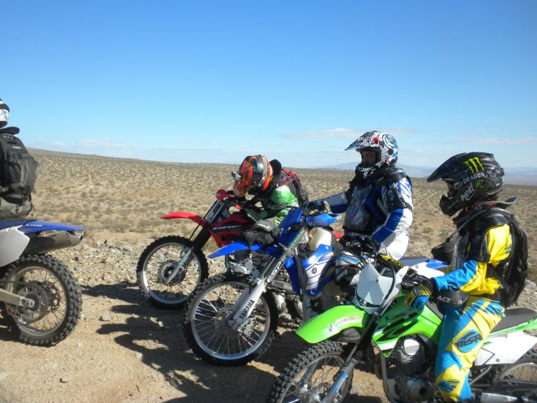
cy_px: 202
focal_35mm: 37
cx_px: 268
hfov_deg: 50.1
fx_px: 574
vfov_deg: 38.7
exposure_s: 1/161
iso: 90
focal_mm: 6.6
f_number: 10
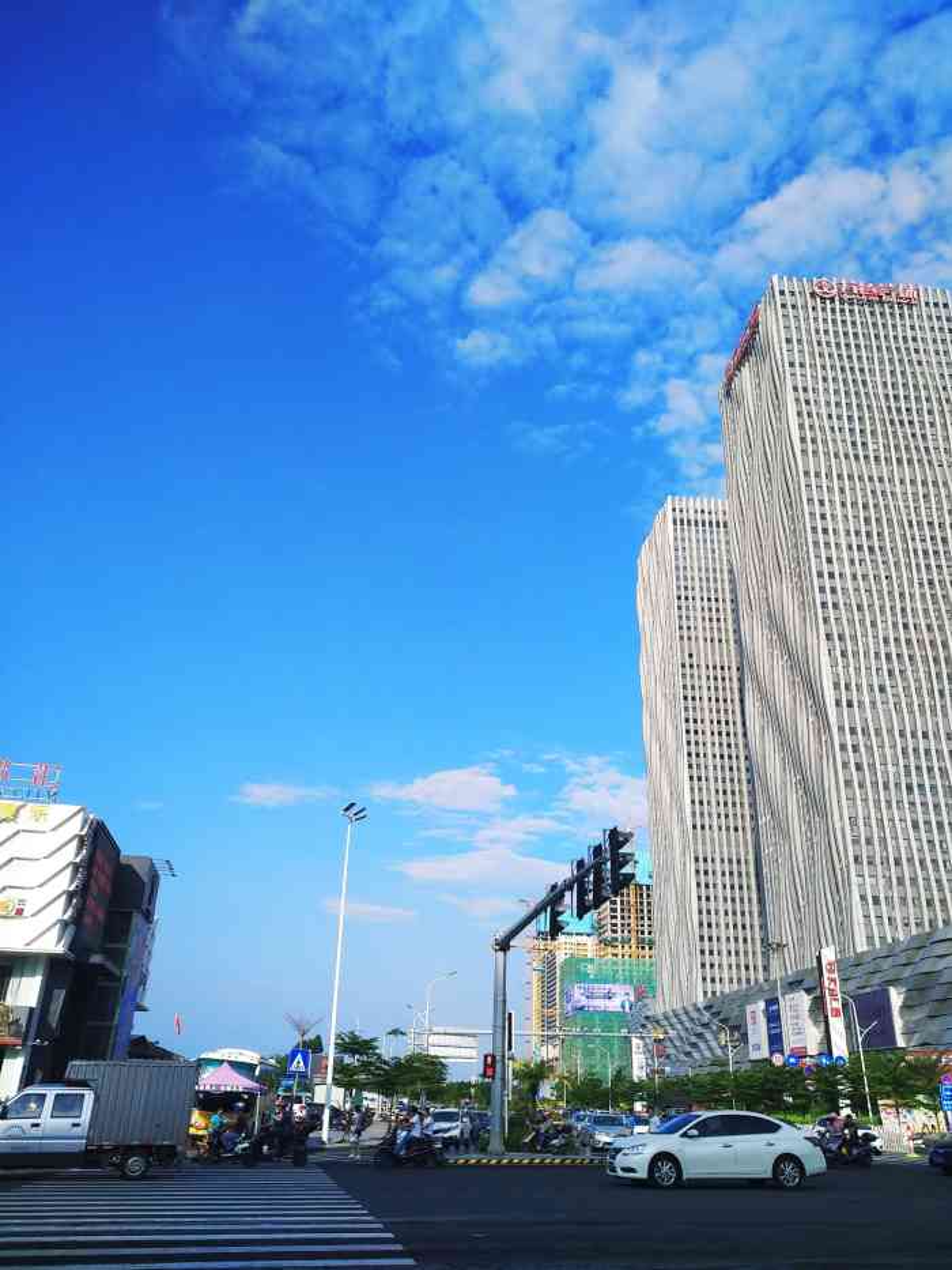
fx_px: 807
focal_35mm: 22
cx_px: 476
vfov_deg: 76.4
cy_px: 635
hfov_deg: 61.1
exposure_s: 1/1000
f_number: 2.2
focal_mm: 3.81
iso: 100
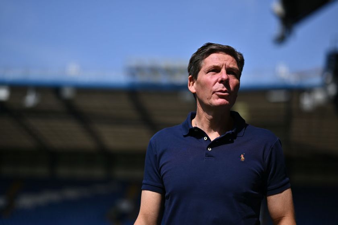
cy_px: 112
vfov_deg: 16.1
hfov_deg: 23.9
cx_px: 169
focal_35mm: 85
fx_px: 798
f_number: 1.8
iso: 80
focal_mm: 85
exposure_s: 1/6400
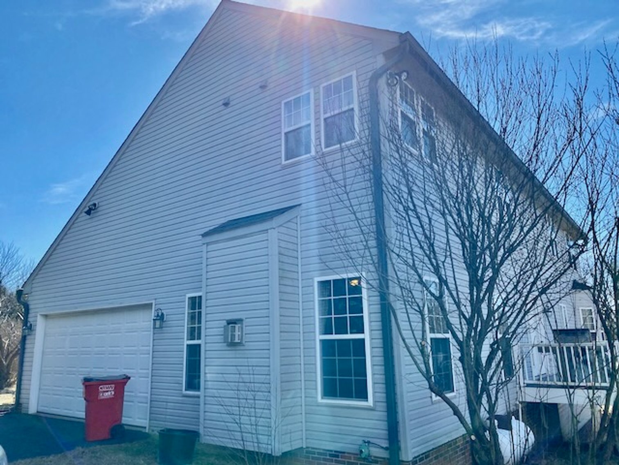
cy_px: 232
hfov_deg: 67.3
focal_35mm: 26
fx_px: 465
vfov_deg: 53.1
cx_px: 310
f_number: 1.8
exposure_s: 1/2410
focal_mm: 4.25
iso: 32
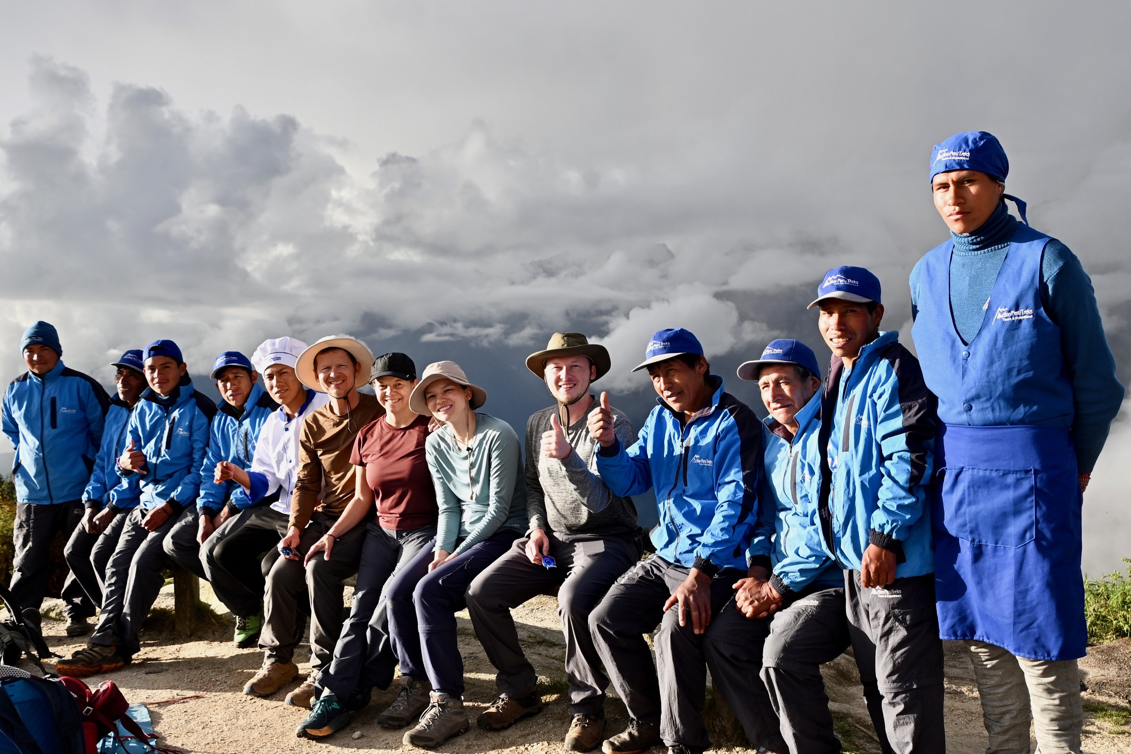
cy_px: 377
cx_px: 566
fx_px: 1131
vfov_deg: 36.9
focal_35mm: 36
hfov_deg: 53.1
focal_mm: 24
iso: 200
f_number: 8
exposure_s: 1/320
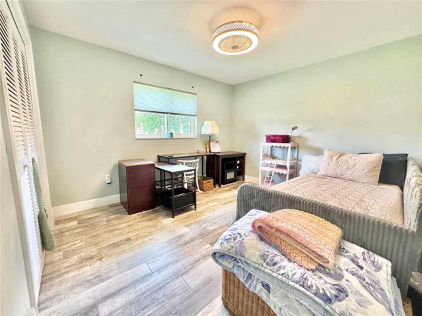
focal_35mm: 14
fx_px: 171
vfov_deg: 85.7
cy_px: 158
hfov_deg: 102.1
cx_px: 211
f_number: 2.2
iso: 320
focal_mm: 2.22
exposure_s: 1/80
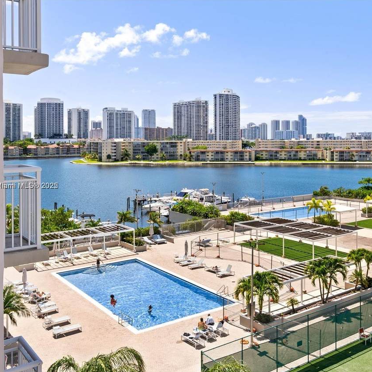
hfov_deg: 45.7
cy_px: 186
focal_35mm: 36
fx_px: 438
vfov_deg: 46.0
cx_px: 227
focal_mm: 28
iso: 320
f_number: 16
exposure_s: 1/160
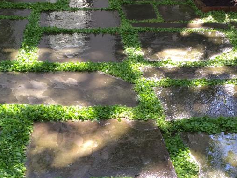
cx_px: 80
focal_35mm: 61
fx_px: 418
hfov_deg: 31.5
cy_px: 132
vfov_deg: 23.8
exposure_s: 1/120
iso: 32
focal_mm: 4.15
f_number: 2.2
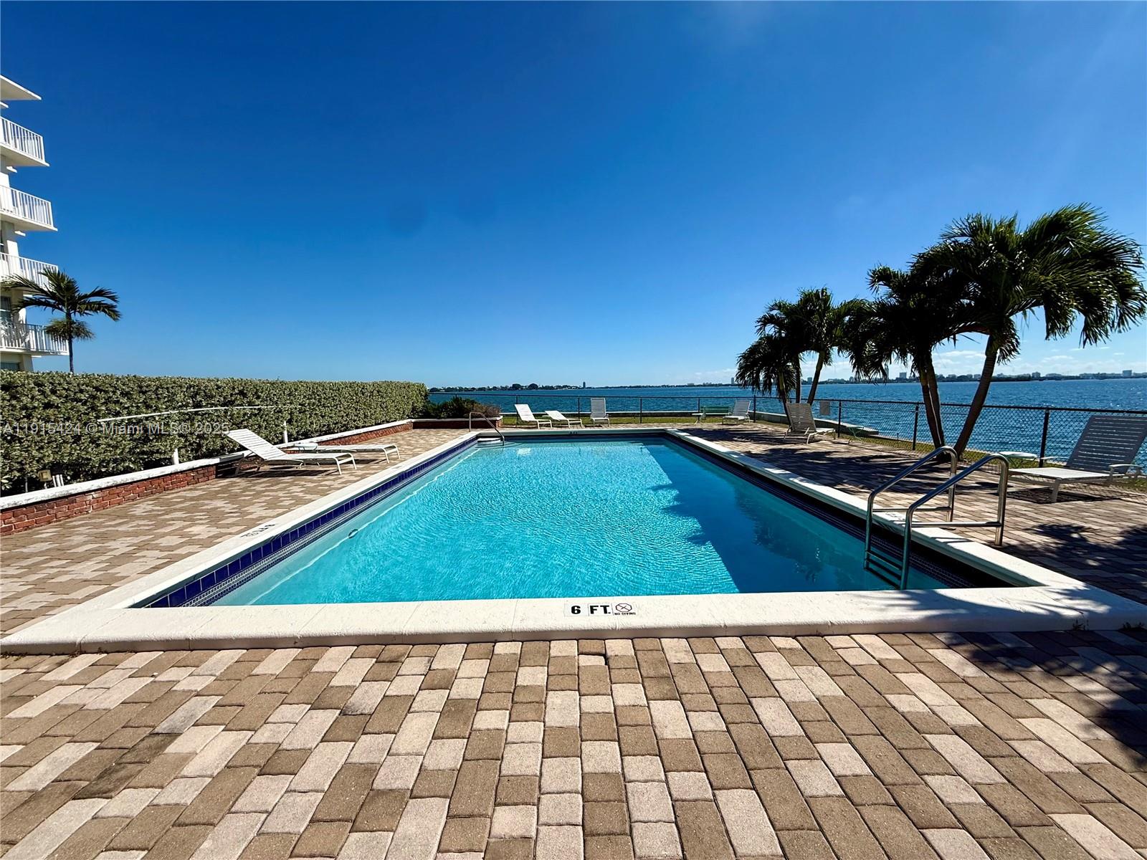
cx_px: 574
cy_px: 430
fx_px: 464
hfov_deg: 102.1
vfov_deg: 85.7
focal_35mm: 14
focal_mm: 2.22
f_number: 2.2
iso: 50
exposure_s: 1/4425
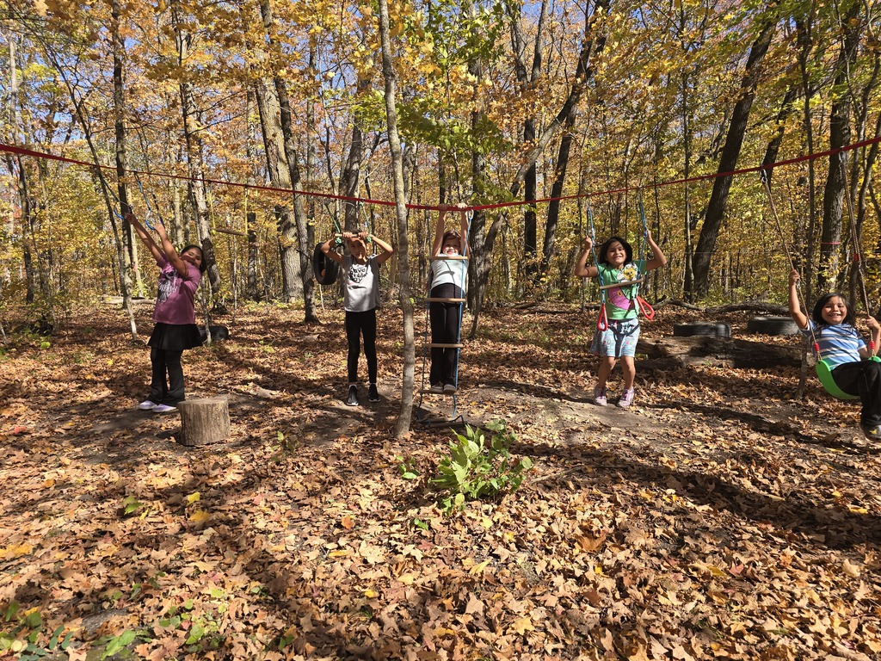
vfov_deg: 58.9
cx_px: 440
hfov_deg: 73.9
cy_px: 330
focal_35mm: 23
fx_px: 585
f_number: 1.7
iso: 12
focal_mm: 6.3
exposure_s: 1/313
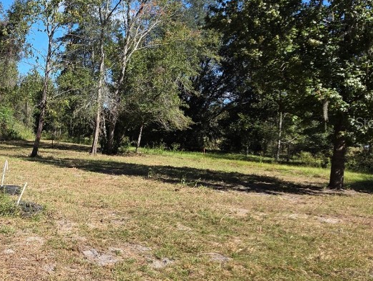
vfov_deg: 32.2
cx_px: 58
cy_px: 122
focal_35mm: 45
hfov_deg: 39.8
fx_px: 485
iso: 80
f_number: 1.8
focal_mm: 5.4
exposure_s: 1/3550
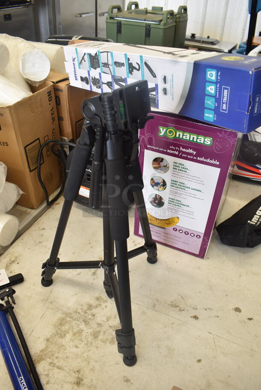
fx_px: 293
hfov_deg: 48.0
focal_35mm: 27
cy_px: 195
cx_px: 130
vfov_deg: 67.3
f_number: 5.6
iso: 640
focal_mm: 18
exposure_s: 1/60
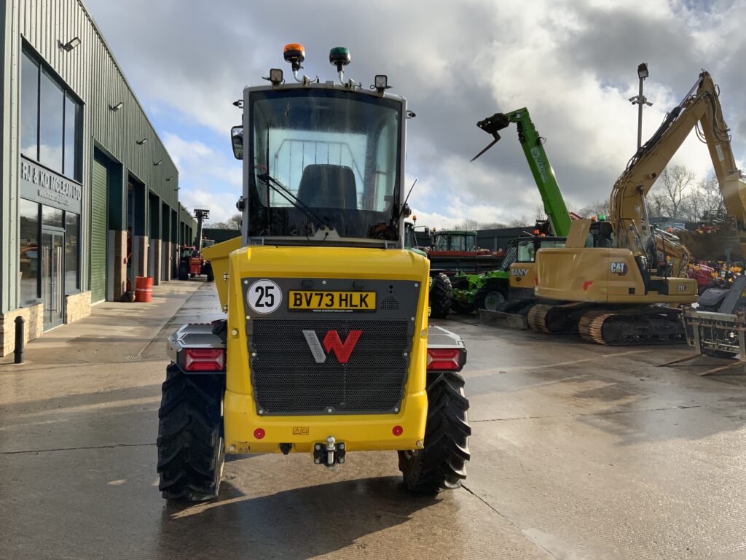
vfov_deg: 48.2
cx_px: 373
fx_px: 625
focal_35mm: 29
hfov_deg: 61.7
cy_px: 280
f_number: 1.8
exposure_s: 1/1848
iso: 16
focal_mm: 3
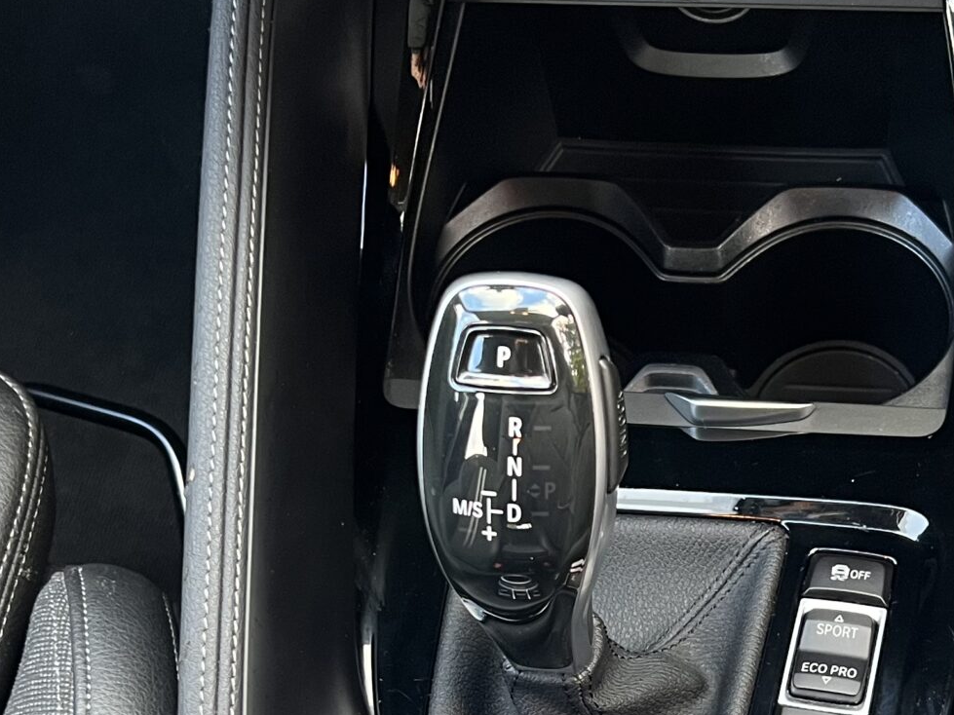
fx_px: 1874
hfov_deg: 28.4
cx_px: 602
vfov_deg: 20.7
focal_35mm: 68
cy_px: 751
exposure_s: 1/60
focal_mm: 5.7
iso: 160
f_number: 1.5
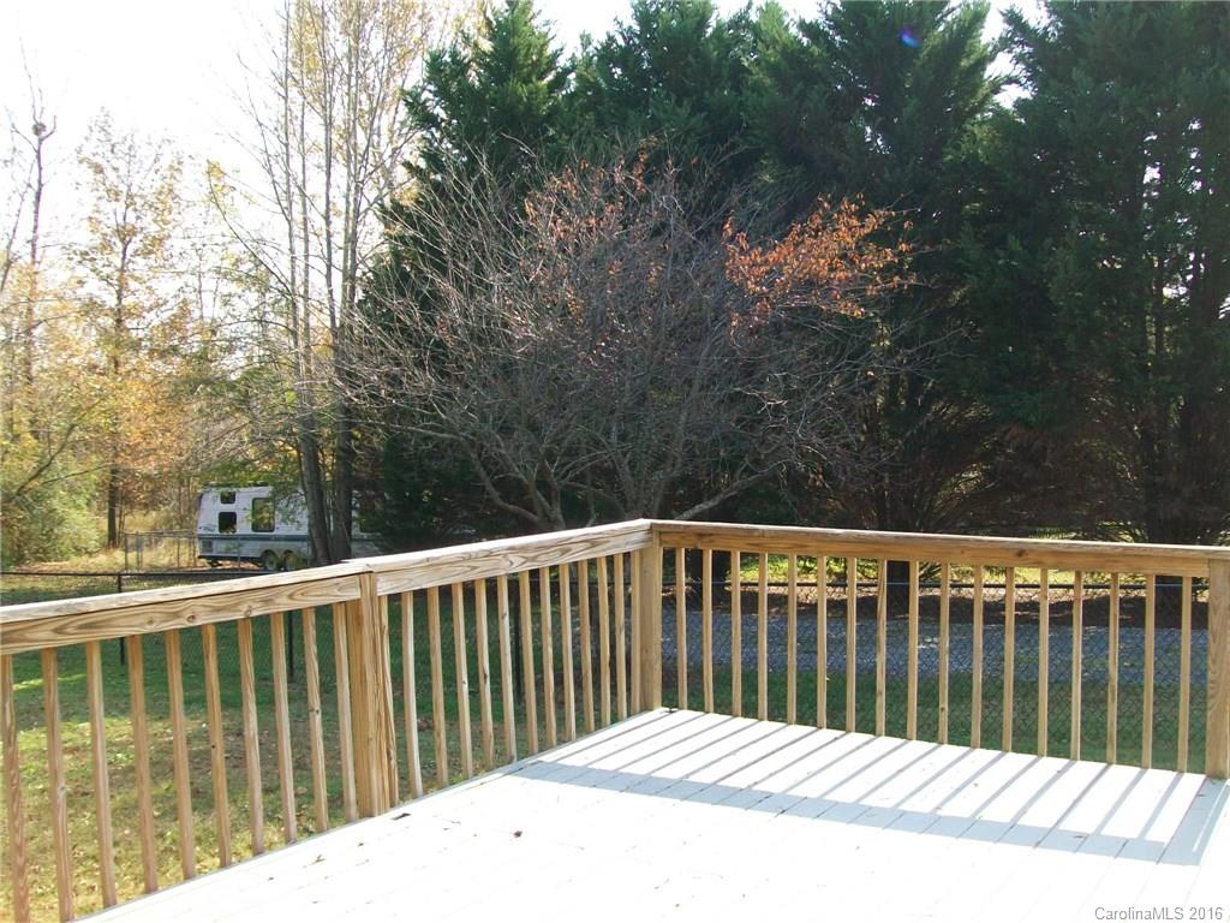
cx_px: 615
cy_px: 462
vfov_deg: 39.7
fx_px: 1279
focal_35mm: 36
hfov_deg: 51.4
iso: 64
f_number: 2.7
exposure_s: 1/250
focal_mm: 6
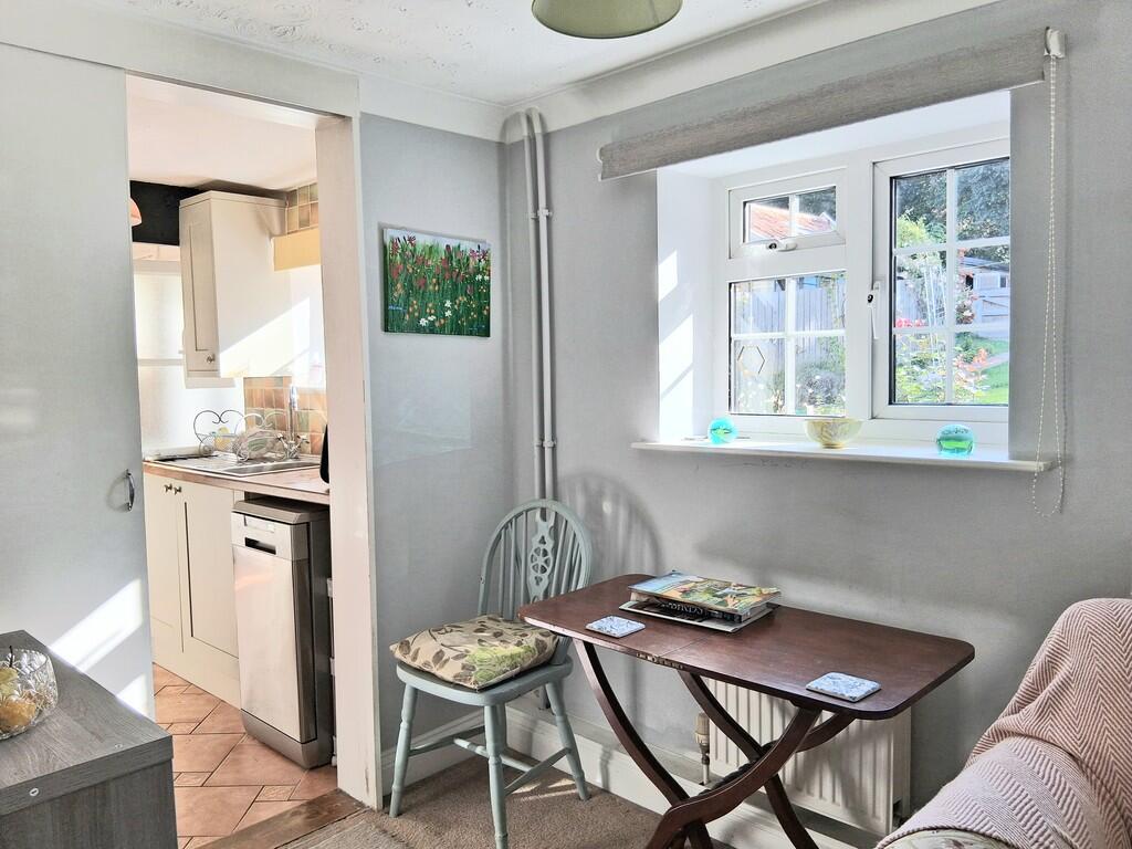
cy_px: 424
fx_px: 850
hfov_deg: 67.3
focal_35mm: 26
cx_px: 566
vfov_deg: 53.1
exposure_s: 1/120
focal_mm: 3.98
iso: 40
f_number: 1.8
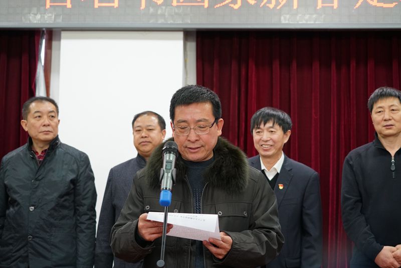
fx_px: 646
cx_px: 200
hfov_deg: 34.5
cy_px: 134
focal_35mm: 58
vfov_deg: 23.4
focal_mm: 58
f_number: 5
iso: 2500
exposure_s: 1/160
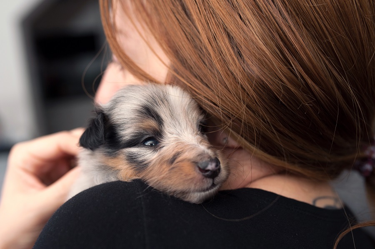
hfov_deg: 54.5
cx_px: 188
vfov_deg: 37.8
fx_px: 364
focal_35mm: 35
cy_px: 124
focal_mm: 35
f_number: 4.5
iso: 320
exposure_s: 1/200
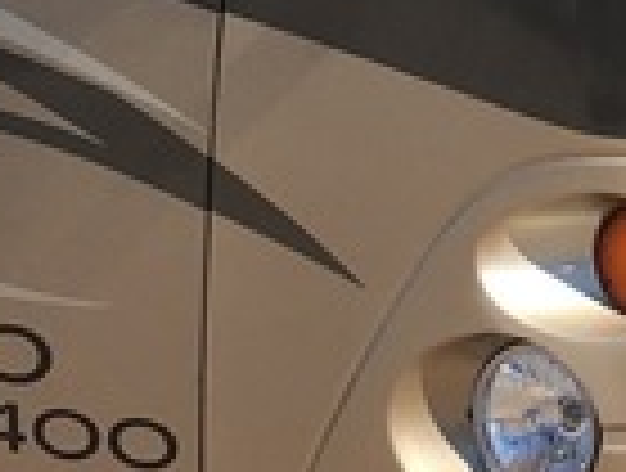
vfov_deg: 7.0
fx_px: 3771
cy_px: -342
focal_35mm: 208
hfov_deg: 9.1
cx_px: 1103
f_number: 2.2
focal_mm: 4.15
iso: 25
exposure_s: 1/1068
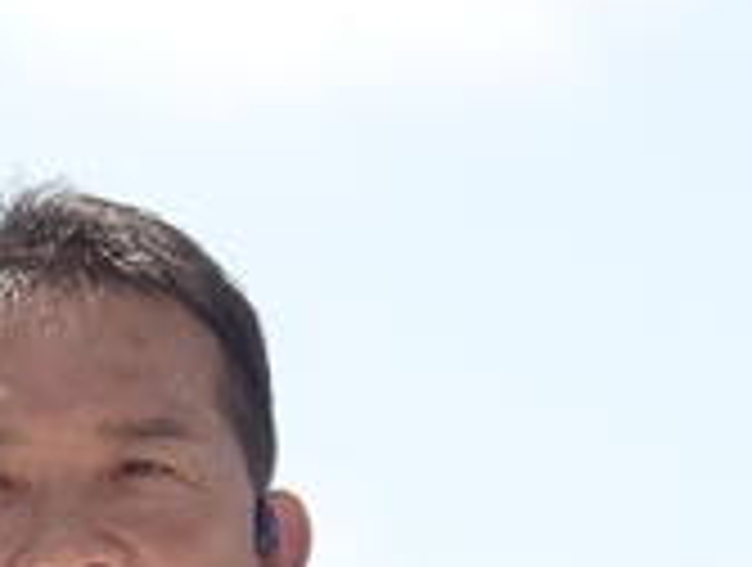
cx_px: 50
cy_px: 1341
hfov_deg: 2.5
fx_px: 17547
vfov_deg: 1.8
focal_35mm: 806
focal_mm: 21.22
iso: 80
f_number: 5.6
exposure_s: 1/250
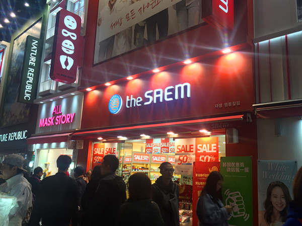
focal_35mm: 29
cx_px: 151
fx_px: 253
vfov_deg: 48.2
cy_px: 113
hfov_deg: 61.7
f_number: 2.2
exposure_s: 1/40
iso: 32
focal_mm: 4.15
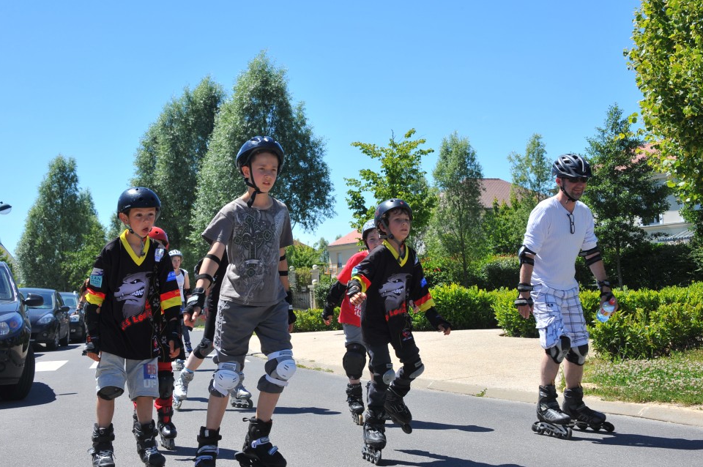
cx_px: 351
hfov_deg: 39.6
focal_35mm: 50
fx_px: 975
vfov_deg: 26.9
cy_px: 231
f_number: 10
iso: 400
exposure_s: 1/400
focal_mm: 48
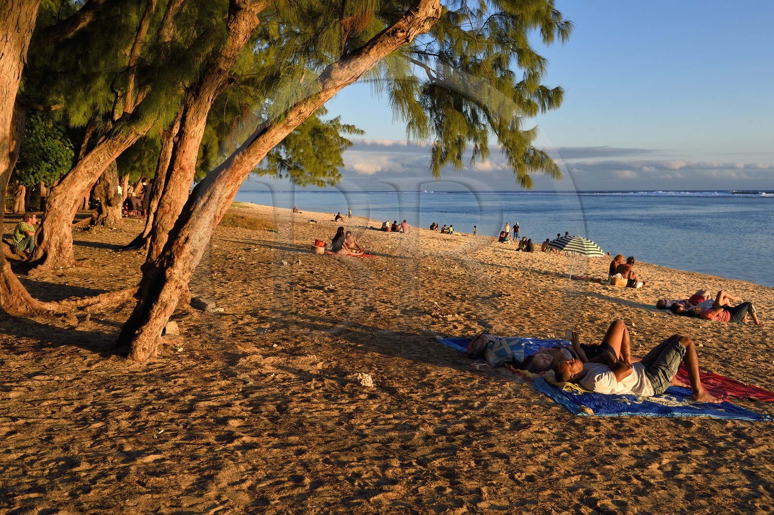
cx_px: 387
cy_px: 258
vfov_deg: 41.0
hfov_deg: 58.8
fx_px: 687
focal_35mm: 32
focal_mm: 32
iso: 200
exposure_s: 1/250
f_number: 7.1
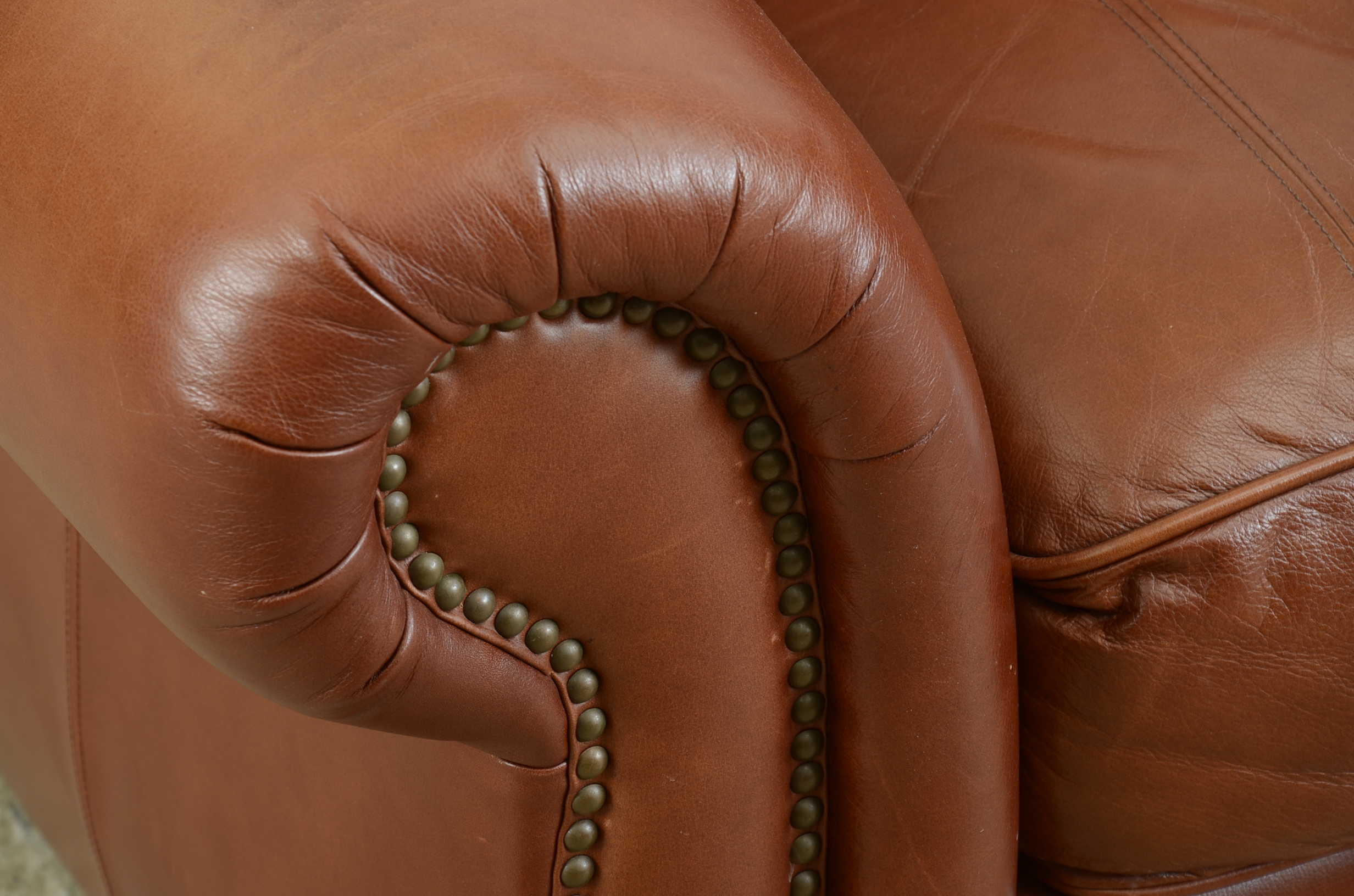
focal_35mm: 158
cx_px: 677
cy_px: 448
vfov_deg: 8.7
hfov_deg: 13.1
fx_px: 5911
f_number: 10
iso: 125
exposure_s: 1/125
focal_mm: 105
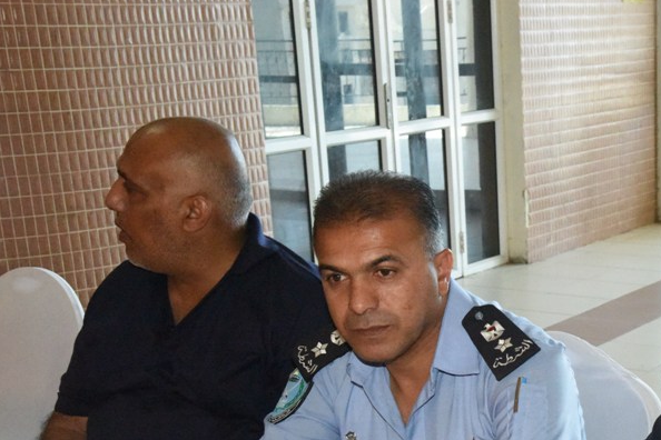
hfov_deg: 28.6
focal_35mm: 69
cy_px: 376
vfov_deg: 19.5
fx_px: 1267
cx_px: 533
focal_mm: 40
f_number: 11
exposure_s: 1/250
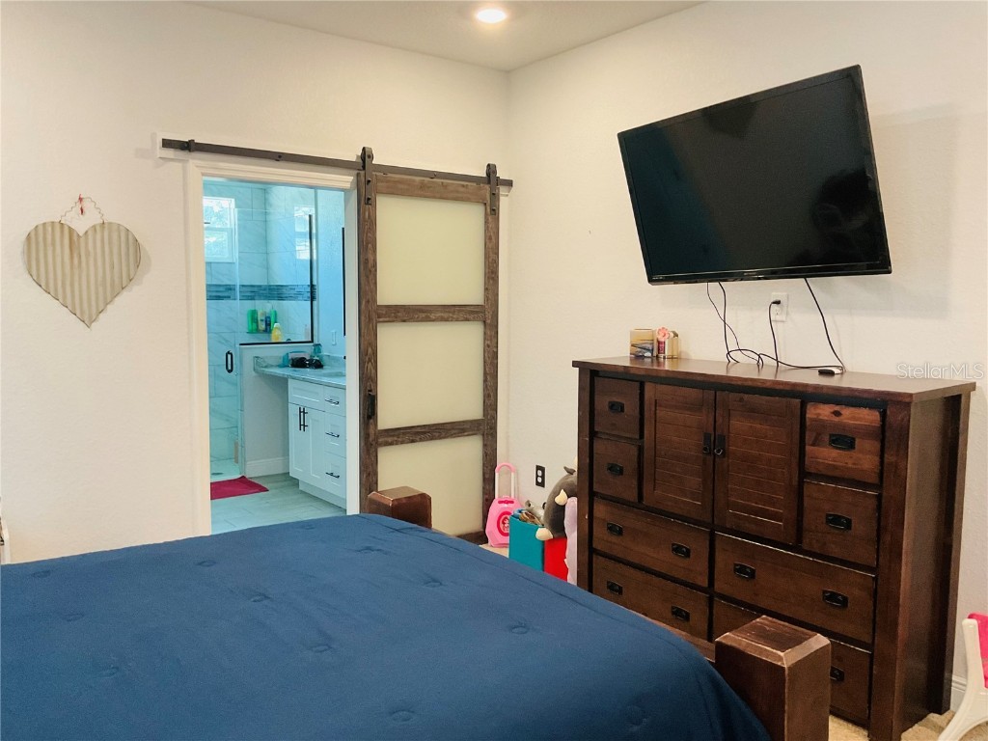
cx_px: 494
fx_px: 828
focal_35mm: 29
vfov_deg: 48.2
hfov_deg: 61.7
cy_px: 370
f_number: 1.8
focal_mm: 3
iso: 160
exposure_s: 1/60
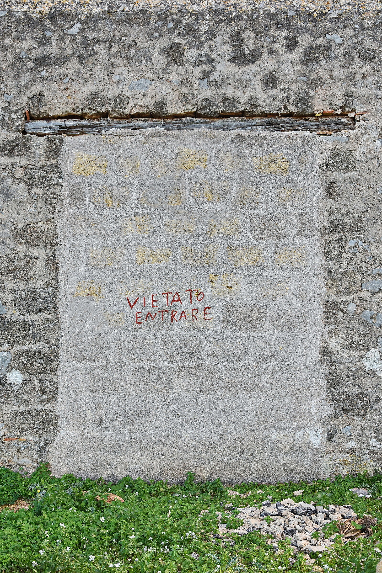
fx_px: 812
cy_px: 286
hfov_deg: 26.5
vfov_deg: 38.9
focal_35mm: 51
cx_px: 191
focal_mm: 34
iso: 100
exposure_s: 1/200
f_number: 5.6
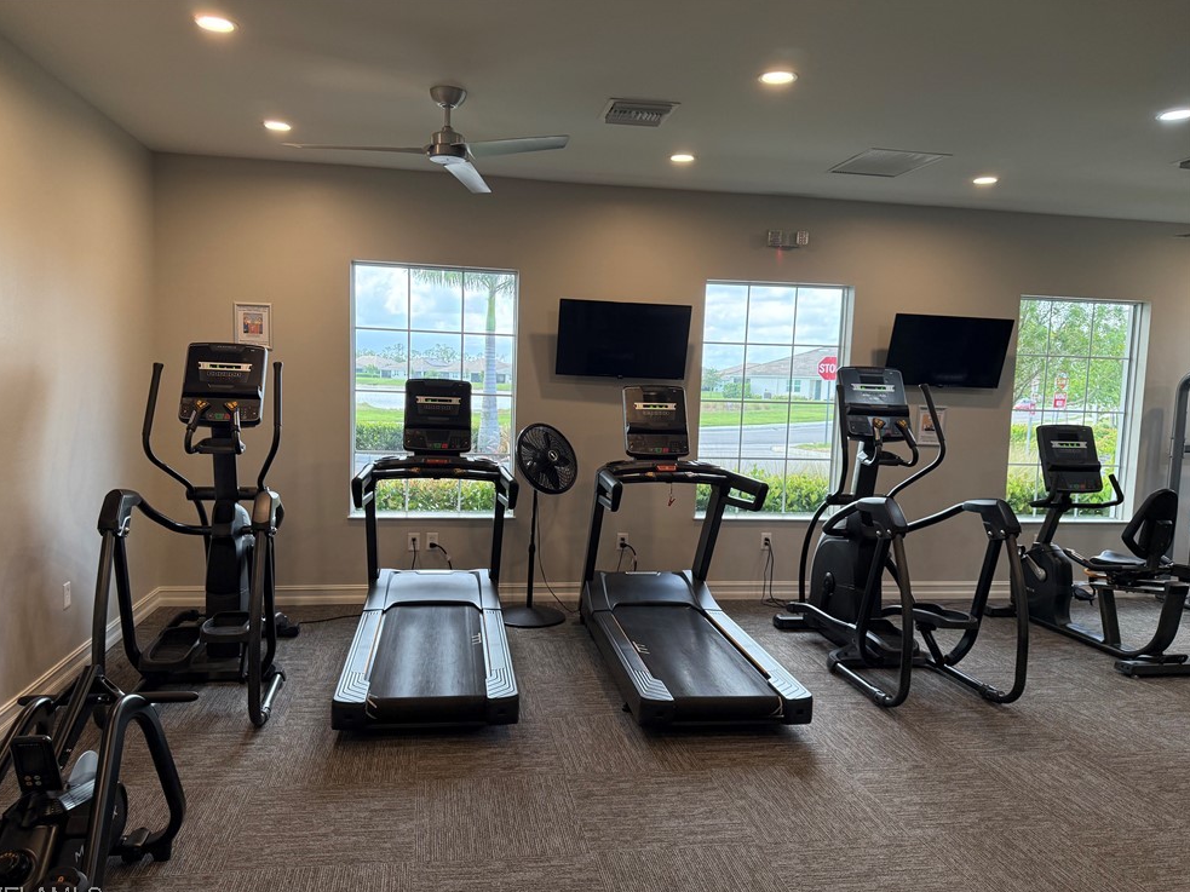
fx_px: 859
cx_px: 575
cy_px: 460
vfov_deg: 54.9
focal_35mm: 25
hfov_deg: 69.4
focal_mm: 6.76
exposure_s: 1/156
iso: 200
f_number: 1.78
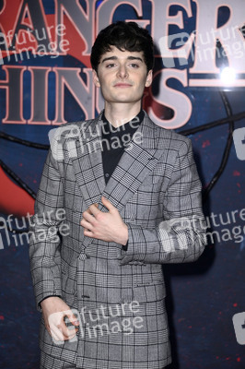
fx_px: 1186
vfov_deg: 17.7
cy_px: 184
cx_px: 122
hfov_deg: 11.8
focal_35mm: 116
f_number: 5.6
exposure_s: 1/200
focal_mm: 116
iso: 500
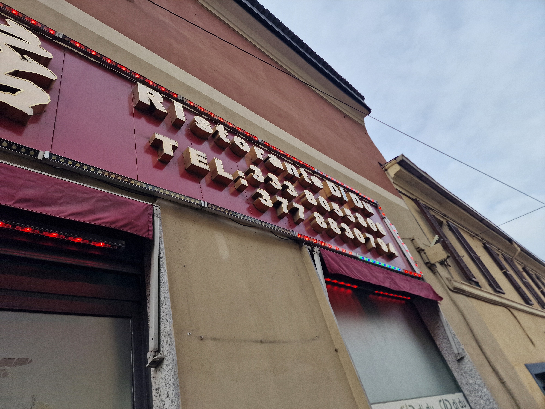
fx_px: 362
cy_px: 204
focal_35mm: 23
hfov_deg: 73.9
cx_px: 272
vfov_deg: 58.9
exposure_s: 1/319
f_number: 1.8
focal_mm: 6.4
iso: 50
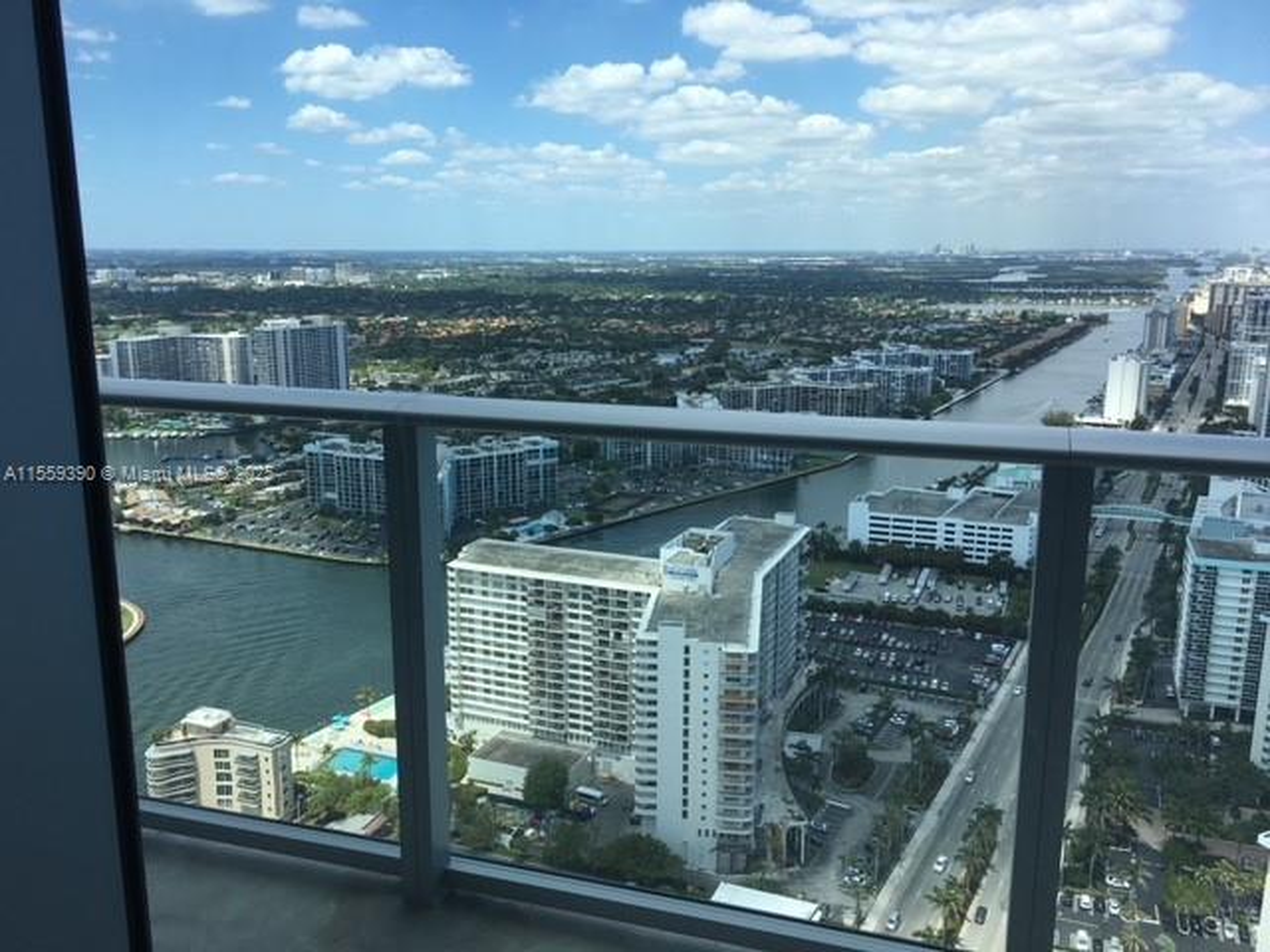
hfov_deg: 61.7
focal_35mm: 29
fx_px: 1064
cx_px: 635
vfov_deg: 48.2
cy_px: 476
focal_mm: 4.15
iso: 25
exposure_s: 1/509
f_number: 2.2
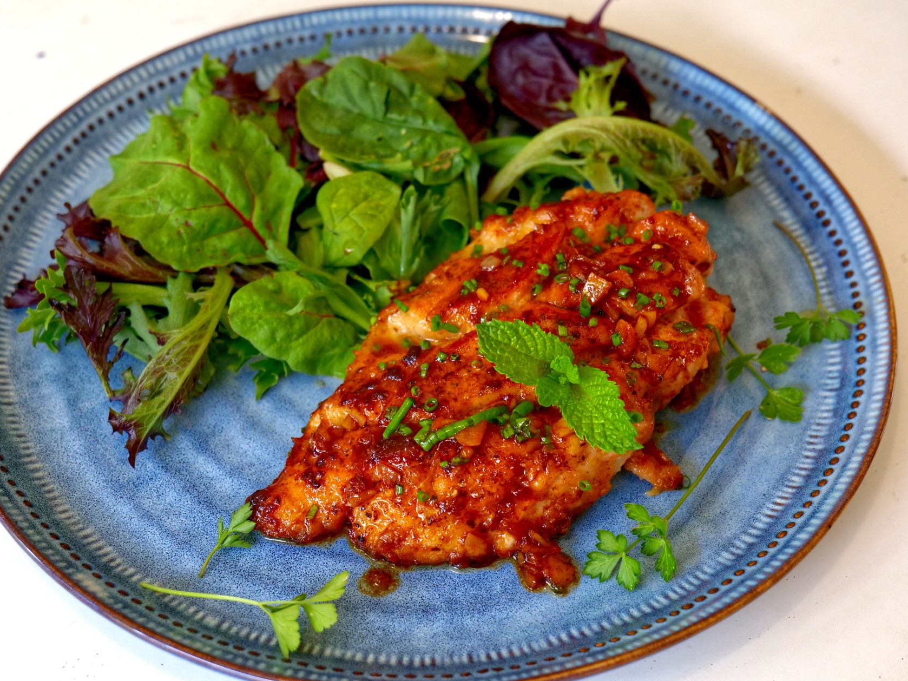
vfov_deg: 22.3
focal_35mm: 66
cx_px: 400
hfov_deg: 29.4
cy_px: 338
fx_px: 1731
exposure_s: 1/80
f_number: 7.1
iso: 2000
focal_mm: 60
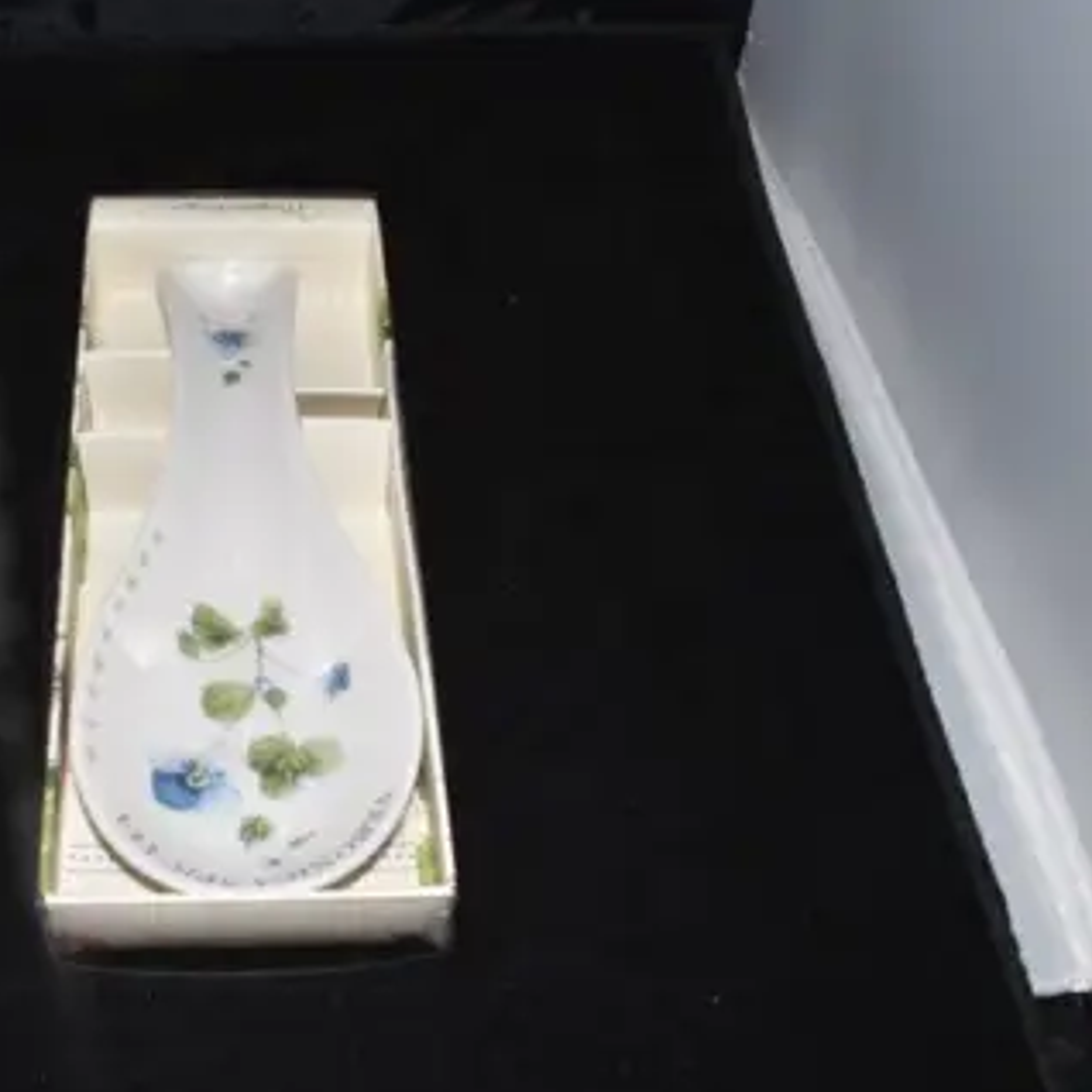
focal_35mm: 39
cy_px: 608
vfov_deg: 42.8
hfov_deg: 41.5
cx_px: 263
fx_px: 1392
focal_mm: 18
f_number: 22
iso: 100
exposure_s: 1/60
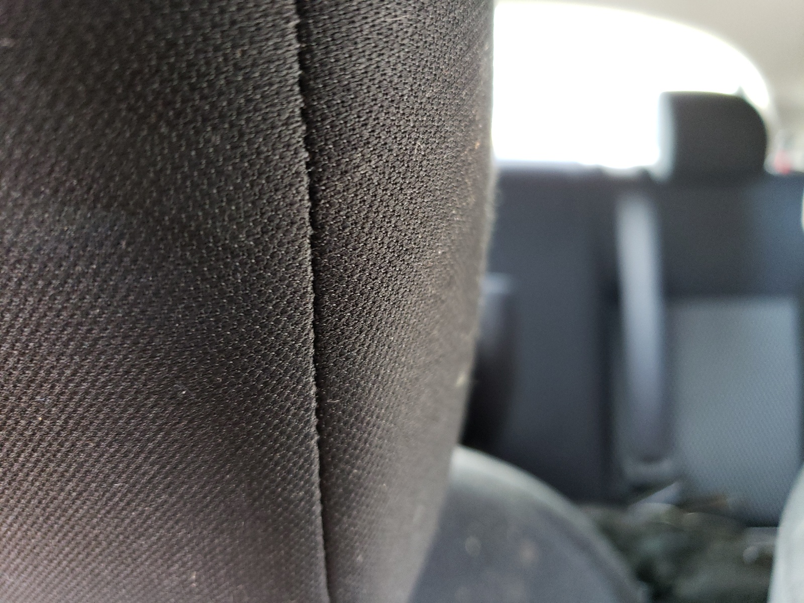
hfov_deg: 67.3
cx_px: 402
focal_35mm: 26
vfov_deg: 53.1
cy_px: 302
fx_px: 604
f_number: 1.5
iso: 170
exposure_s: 1/60.2
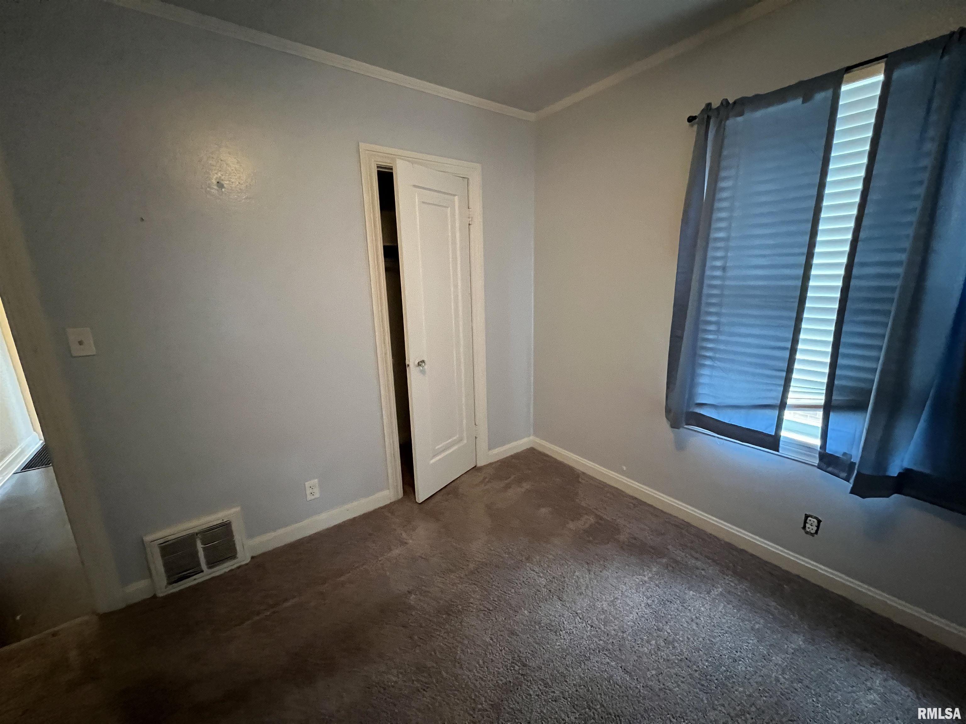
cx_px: 483
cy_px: 362
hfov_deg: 106.2
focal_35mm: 13
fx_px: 363
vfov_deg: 89.9
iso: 1000
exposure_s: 1/40
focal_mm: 1.57
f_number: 1.8
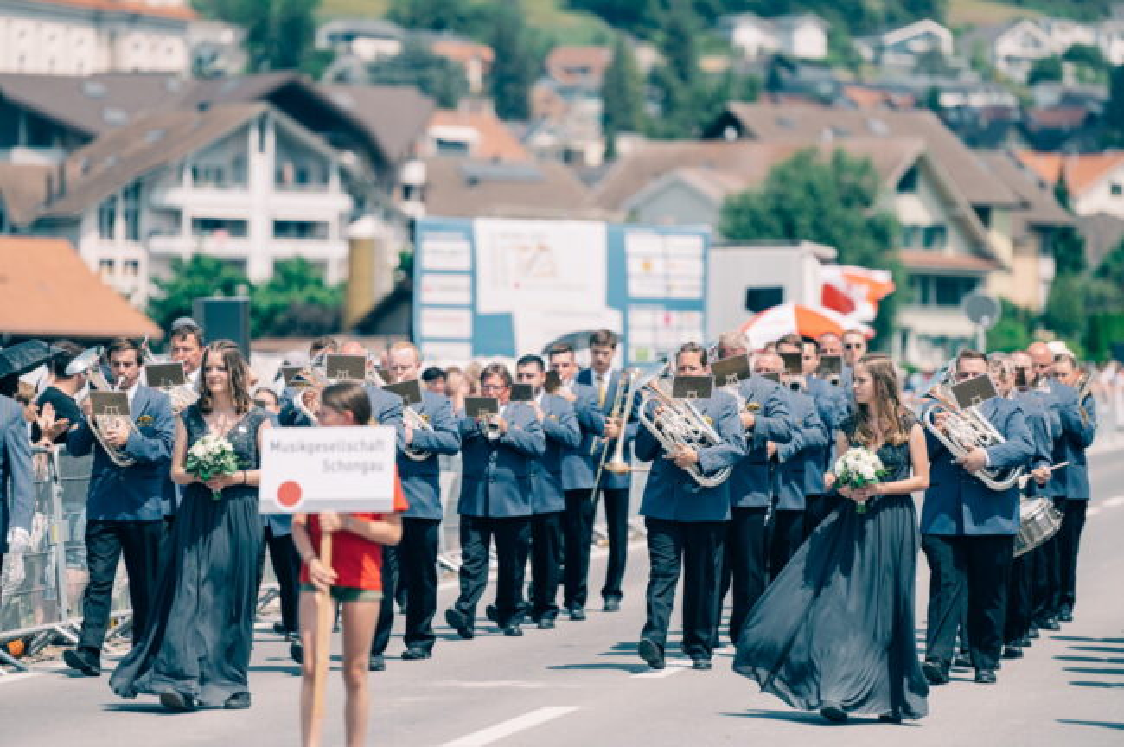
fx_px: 6238
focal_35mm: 200
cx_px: 562
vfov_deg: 6.9
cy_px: 374
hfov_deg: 10.3
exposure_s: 1/3200
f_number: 2.8
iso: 100
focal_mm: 200
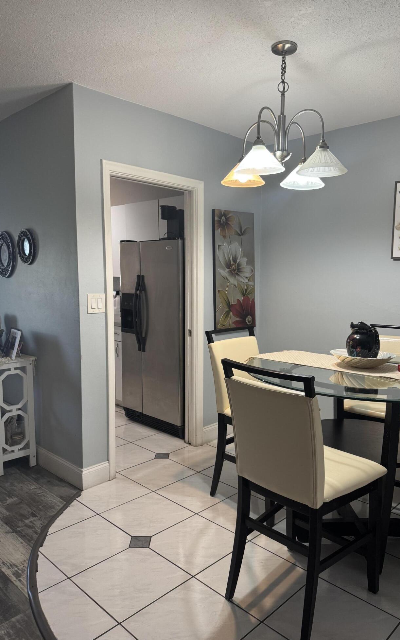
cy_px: 327
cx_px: 219
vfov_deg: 70.4
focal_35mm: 26
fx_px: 454
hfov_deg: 47.5
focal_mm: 6.76
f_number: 1.78
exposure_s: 1/60
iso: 200
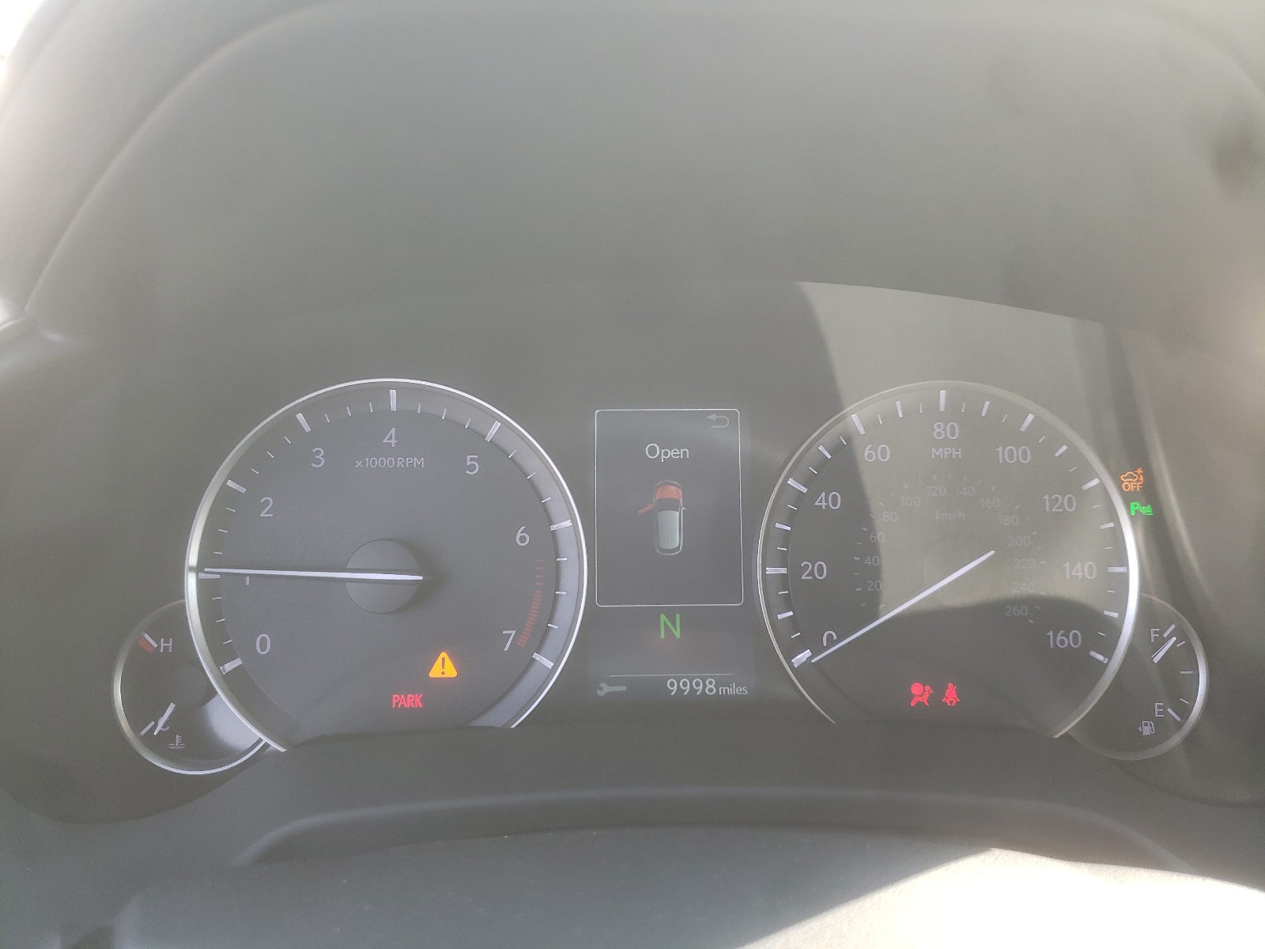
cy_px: 474
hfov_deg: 67.3
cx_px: 632
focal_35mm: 26
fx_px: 950
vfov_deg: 53.1
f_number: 1.5
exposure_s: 1/100
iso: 61
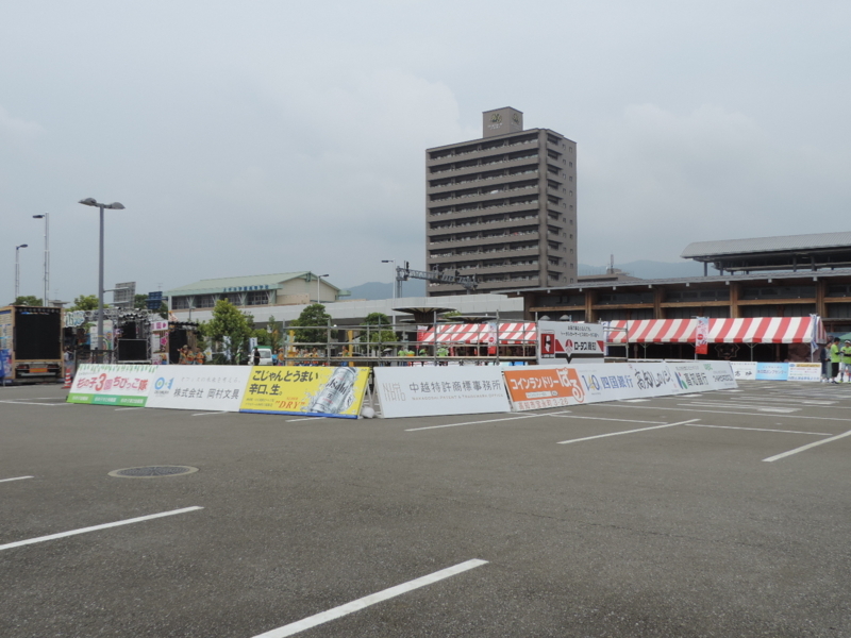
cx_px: 426
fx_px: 811
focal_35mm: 33
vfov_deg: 42.9
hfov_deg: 55.4
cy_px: 319
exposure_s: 1/1600
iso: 80
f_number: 3.2
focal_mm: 5.8
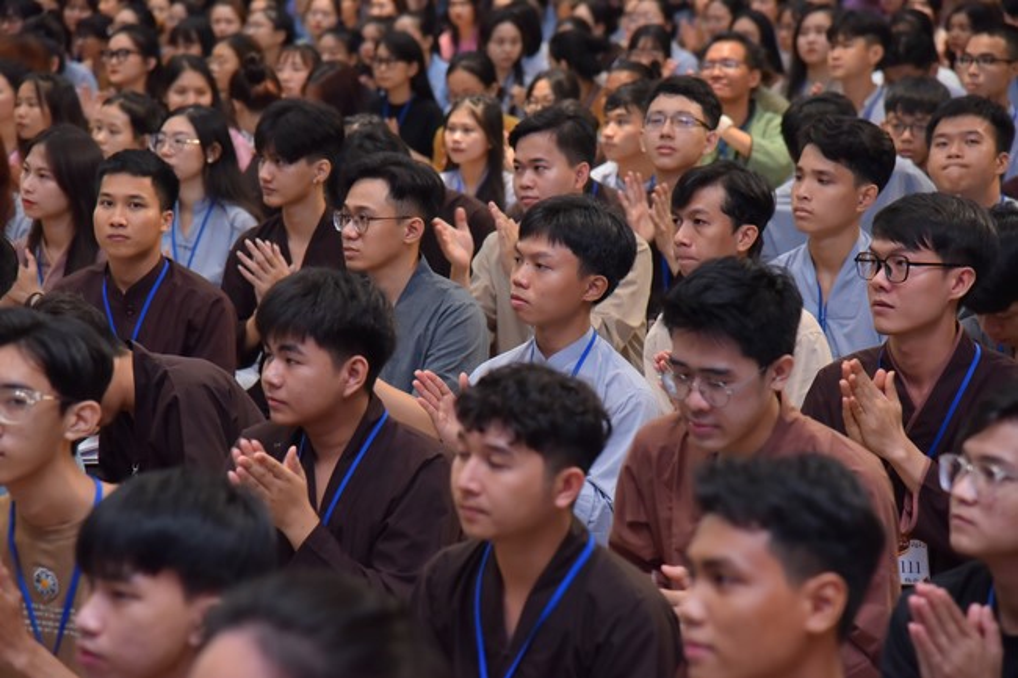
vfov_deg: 11.4
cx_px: 509
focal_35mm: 120
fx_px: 3392
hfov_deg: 17.1
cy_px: 339
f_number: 5.6
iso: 1250
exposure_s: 1/125
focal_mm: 120
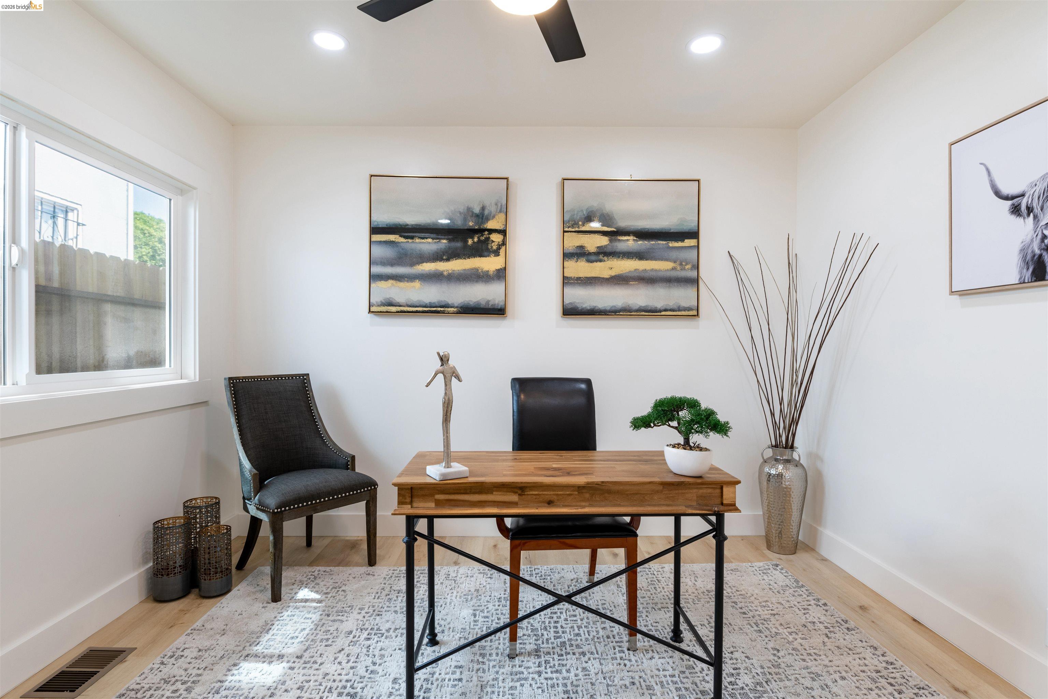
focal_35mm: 18
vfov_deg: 67.4
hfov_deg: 90.0
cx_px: 524
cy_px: 350
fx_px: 524
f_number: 8
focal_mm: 18
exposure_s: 1/60
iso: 200
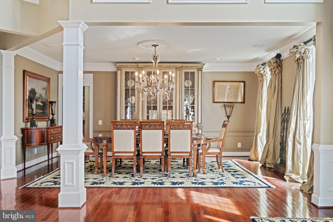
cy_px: 111
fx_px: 287
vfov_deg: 42.3
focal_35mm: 31
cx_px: 166
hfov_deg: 60.3
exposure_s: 1/60
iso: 320
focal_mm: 31
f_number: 4
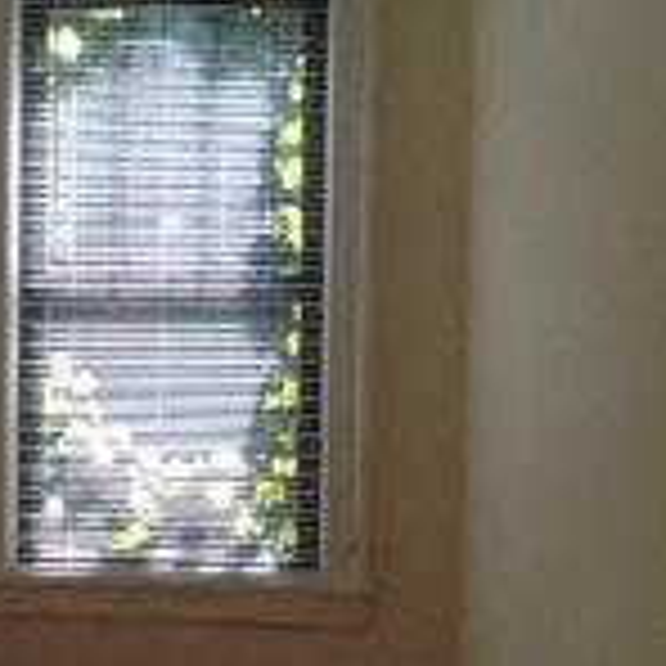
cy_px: 428
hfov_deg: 13.4
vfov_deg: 13.8
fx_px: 2743
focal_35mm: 126
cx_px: -176
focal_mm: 4.12
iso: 50
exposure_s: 1/204
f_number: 2.4
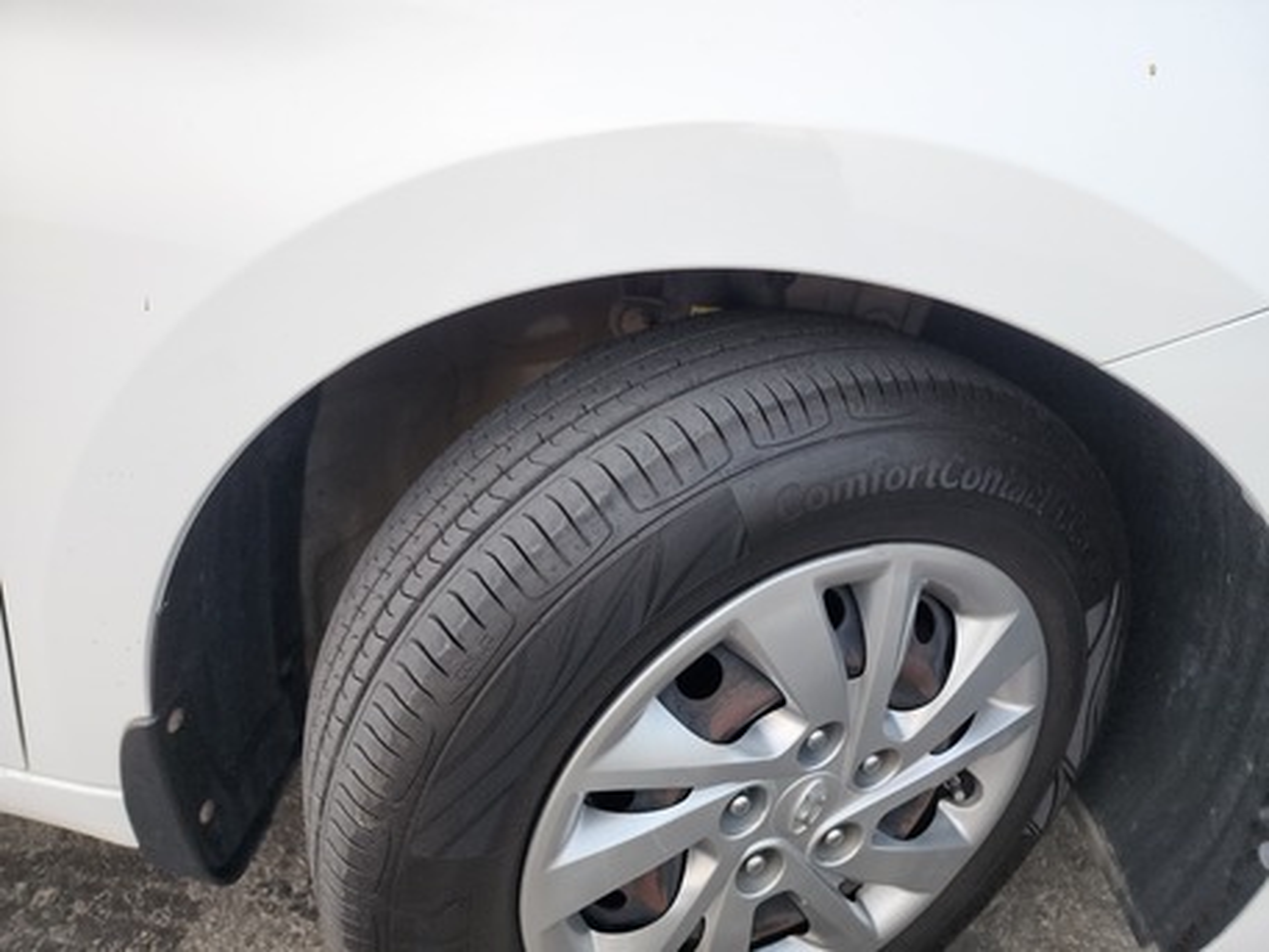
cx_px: 634
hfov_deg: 73.9
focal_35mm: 23
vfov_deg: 58.9
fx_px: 843
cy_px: 476
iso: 125
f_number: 1.8
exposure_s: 1/180
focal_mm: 6.4
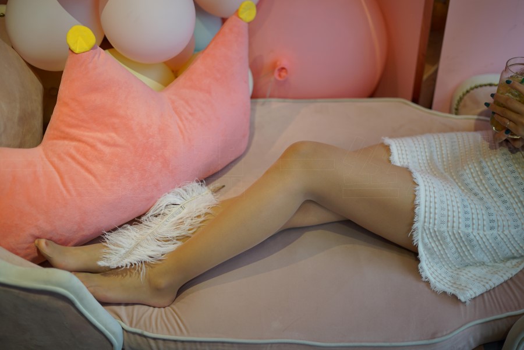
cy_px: 175
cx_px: 262
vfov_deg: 27.0
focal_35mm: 50
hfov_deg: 39.6
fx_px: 728
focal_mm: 50
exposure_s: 1/100
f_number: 1.8
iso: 100
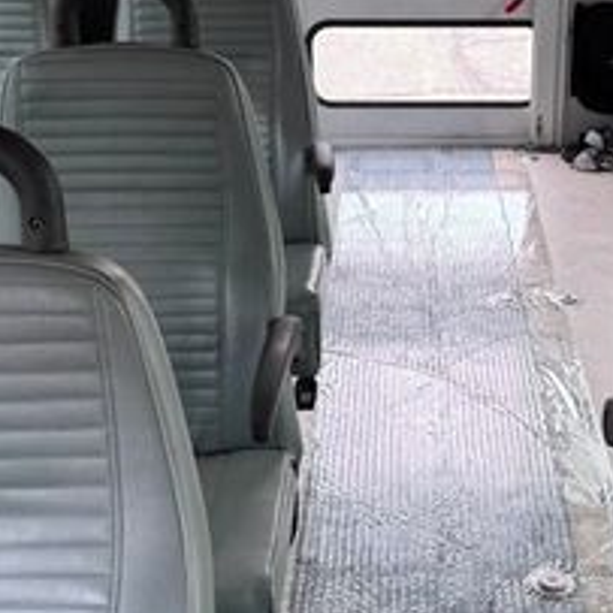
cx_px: 456
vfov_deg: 25.7
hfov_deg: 25.4
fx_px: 1342
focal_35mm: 67
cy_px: 266
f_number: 1.78
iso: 64
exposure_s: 1/121
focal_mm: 6.76
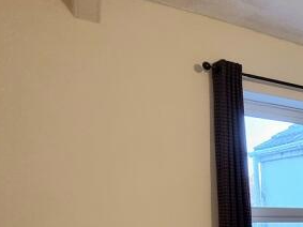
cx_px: 415
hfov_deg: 30.0
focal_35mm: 47
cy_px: 289
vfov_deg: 26.5
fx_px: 411
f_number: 2.2
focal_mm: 2.2
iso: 160
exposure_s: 1/50
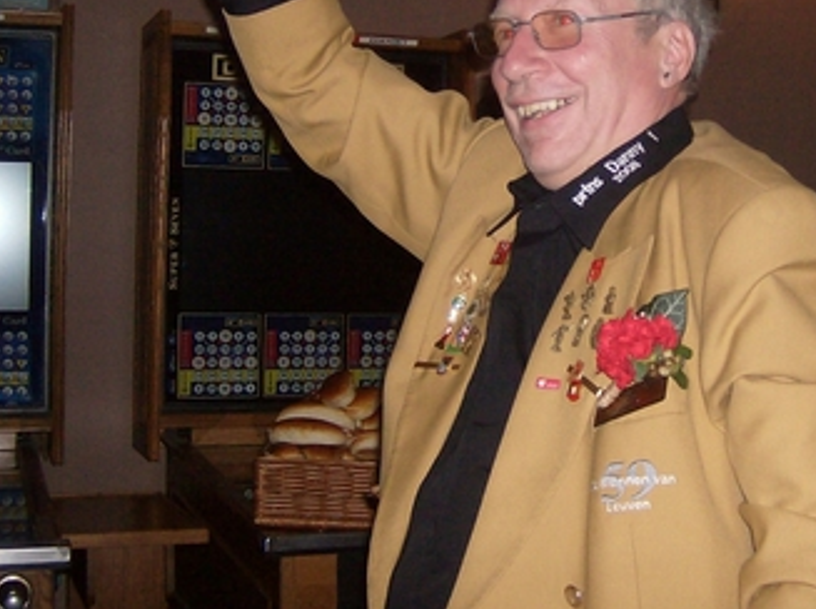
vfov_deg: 21.9
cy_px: 139
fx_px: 1553
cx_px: 646
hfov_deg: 28.8
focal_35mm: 66
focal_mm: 6
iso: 200
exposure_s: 1/60
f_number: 2.8
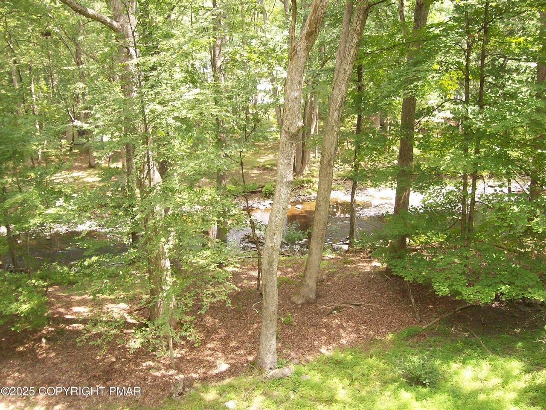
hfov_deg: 51.4
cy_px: 205
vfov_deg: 39.7
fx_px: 568
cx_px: 273
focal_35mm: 36
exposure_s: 1/143
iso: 200
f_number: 2.7
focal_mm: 6
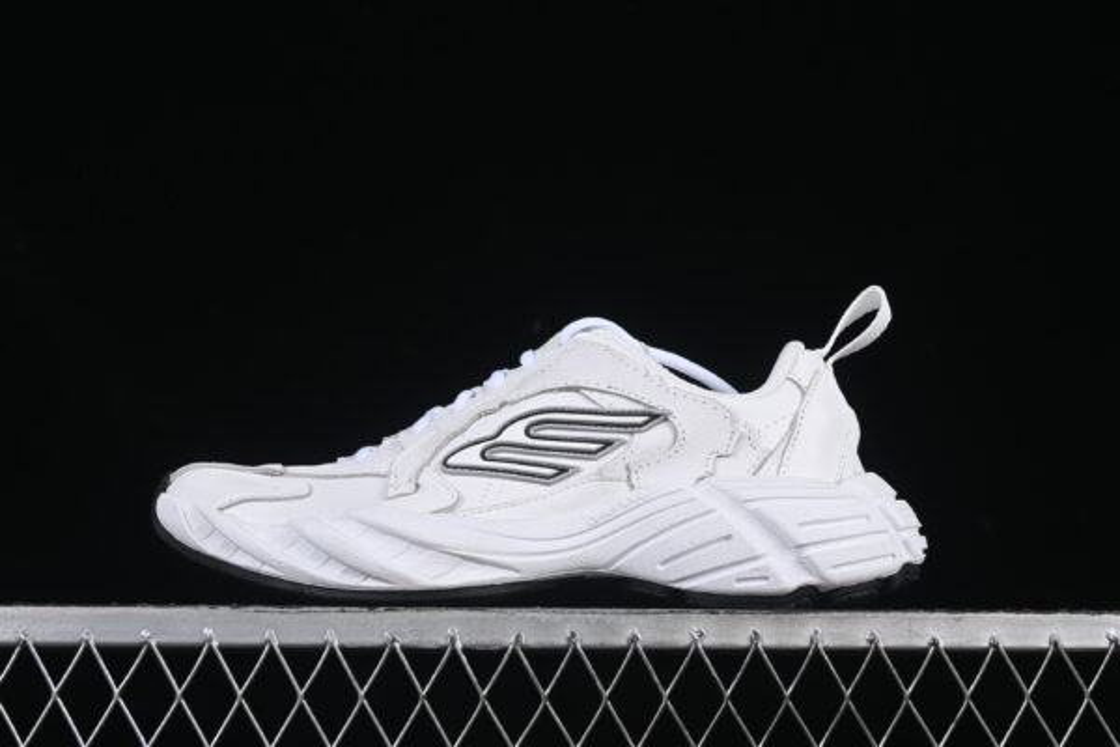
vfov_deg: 18.9
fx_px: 2240
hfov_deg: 28.1
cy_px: 374
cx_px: 560
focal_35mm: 72
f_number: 8
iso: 160
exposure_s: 1/80
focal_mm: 48
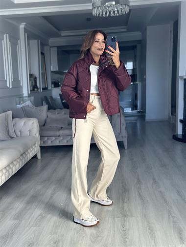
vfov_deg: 39.6
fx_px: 344
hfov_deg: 30.3
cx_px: 93
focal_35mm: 48
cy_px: 124
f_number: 1.78
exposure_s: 1/172
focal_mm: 6.86
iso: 100
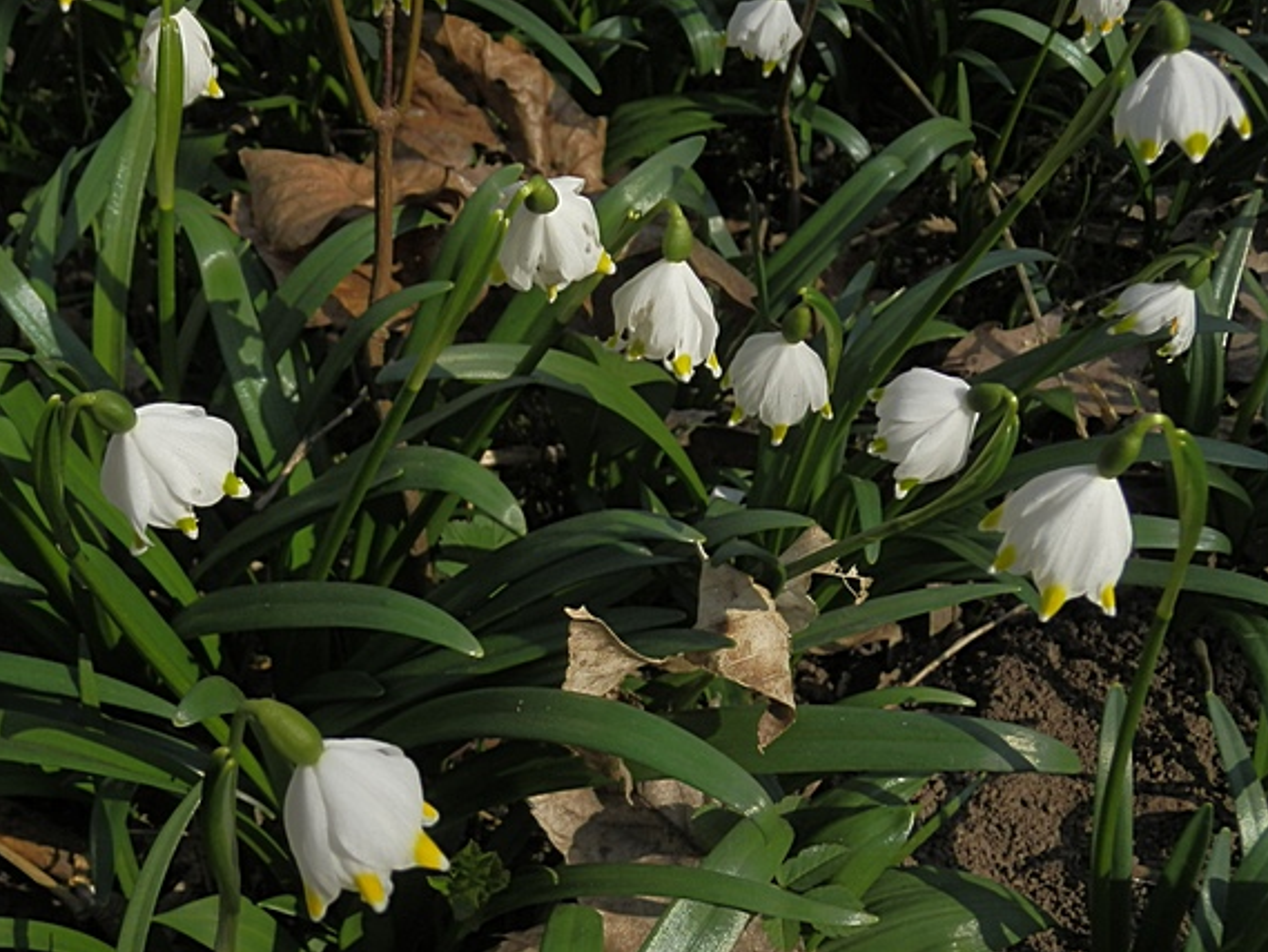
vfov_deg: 27.8
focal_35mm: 52
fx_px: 1905
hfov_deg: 36.7
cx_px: 513
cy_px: 660
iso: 80
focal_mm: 6.7
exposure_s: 1/640
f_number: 3.9
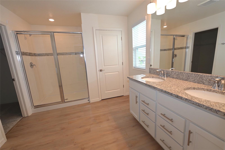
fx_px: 94
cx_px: 112
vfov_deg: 77.3
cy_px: 75
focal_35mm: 15
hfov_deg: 100.4
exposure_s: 1/100
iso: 200
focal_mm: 15
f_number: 5
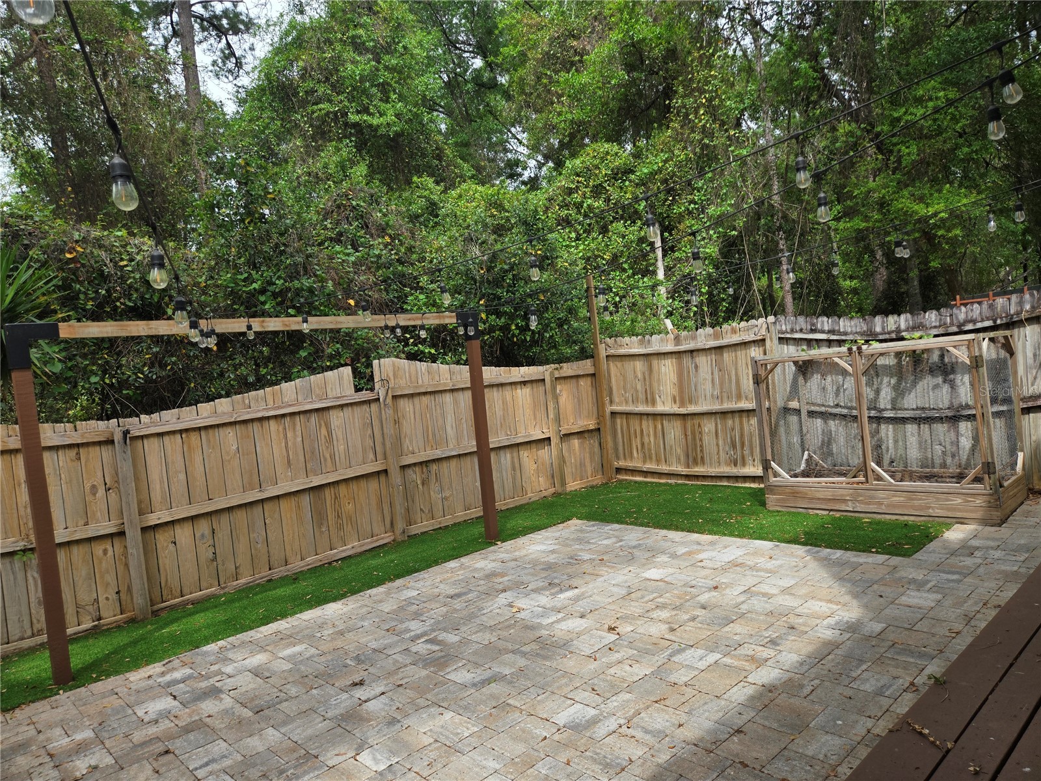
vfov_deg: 58.9
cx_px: 520
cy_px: 390
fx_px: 692
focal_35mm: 23
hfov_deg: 73.9
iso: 80
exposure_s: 1/2246
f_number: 1.8
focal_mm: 5.4
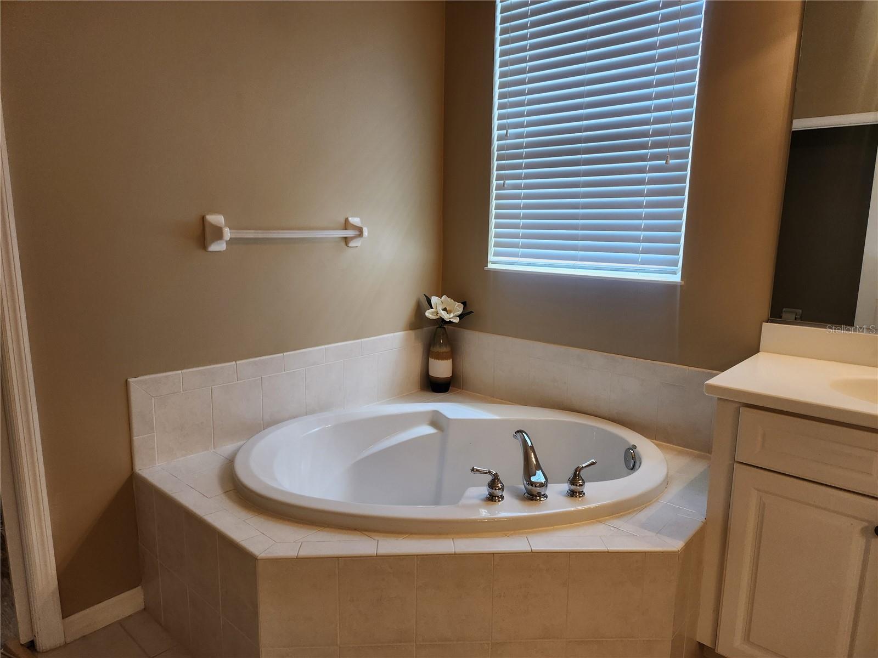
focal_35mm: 23
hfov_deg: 73.9
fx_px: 583
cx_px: 439
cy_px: 329
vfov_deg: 58.9
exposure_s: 1/120
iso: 160
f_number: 1.8
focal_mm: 5.4
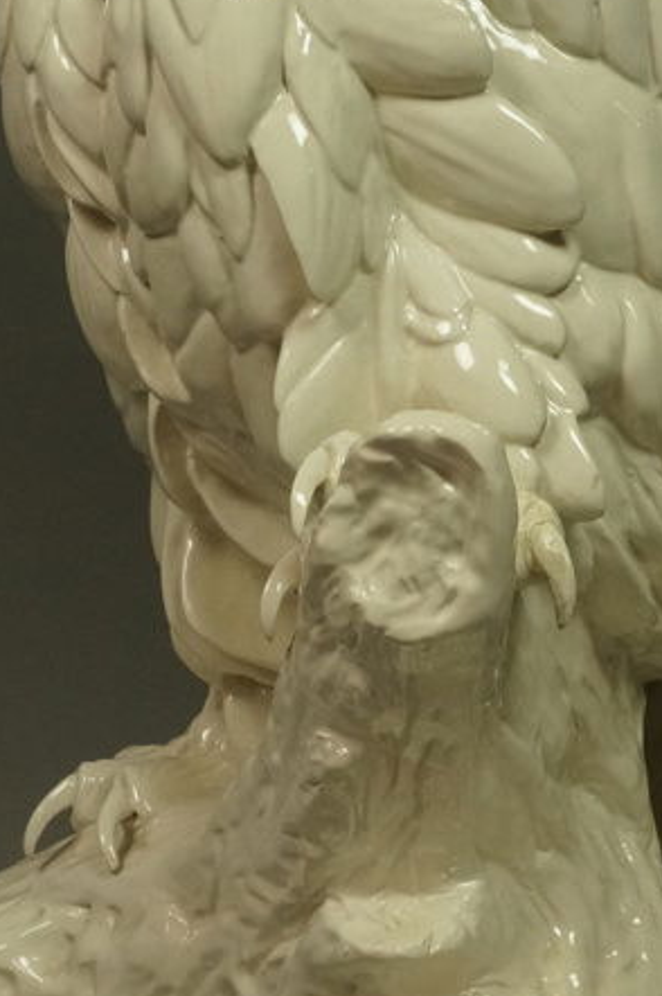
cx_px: 415
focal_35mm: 112
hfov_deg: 12.2
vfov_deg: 18.2
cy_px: 340
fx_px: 3094
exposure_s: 1/60
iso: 1000
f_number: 10
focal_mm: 30
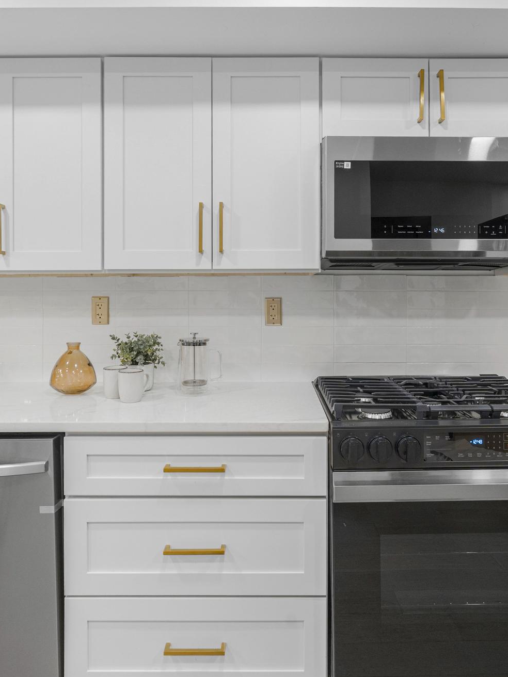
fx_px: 470
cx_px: 272
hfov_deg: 56.8
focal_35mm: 24
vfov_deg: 71.6
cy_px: 334
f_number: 9
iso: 1600
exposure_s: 1/13
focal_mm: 16
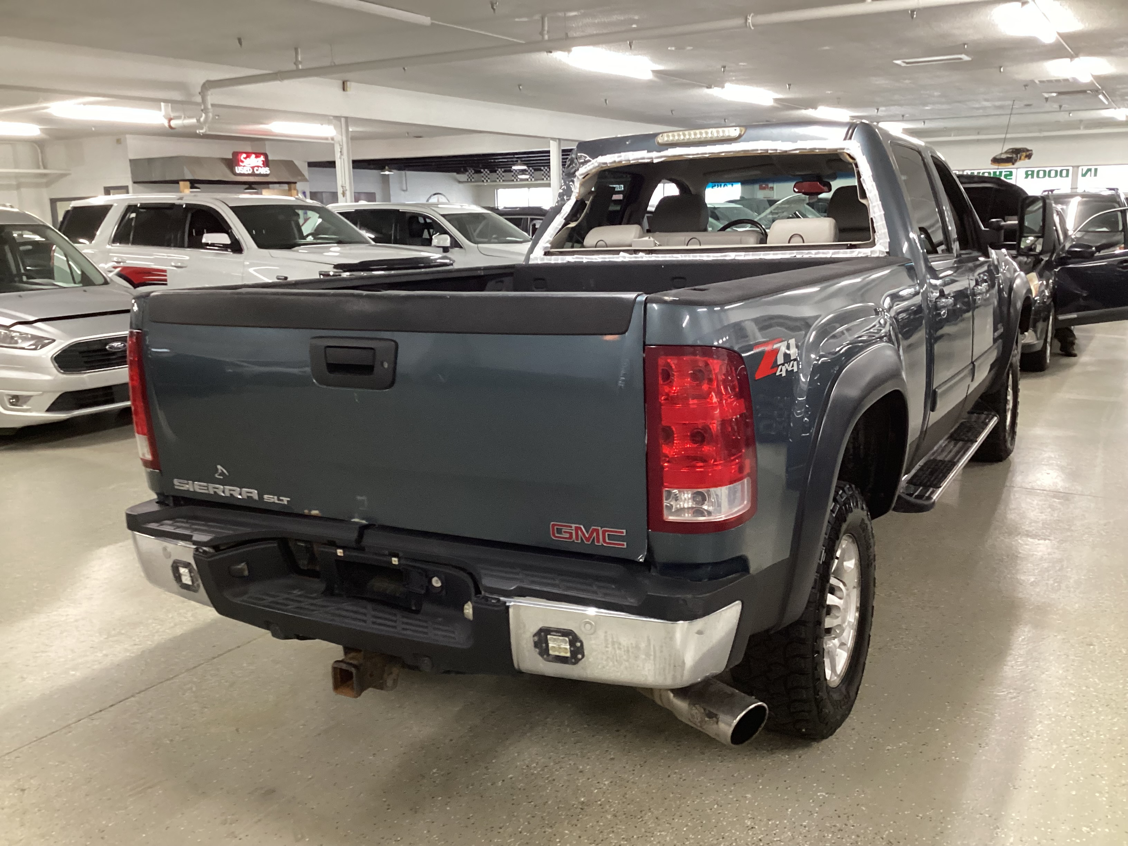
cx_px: 564
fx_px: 1010
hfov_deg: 58.4
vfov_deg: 45.4
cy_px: 423
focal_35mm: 31
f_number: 2.4
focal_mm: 3.3
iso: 250
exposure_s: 1/33
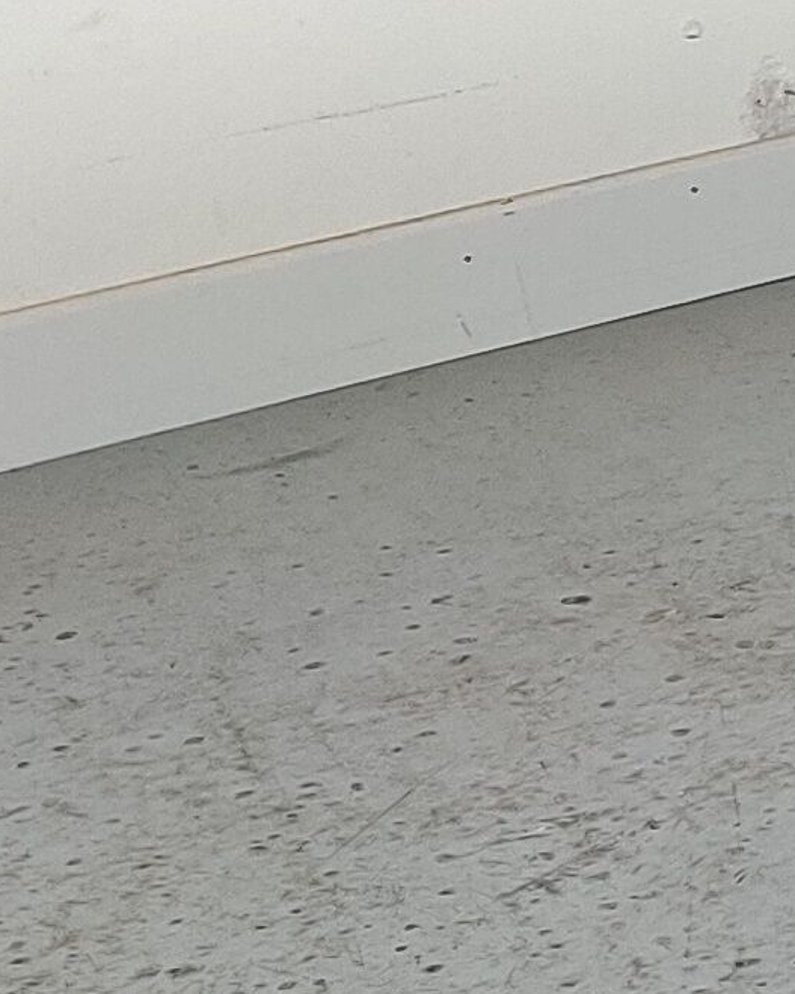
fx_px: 4707
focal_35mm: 160
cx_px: 2601
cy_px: 667
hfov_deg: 7.9
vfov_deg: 12.0
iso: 250
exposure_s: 1/100
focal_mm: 4.75
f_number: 1.65
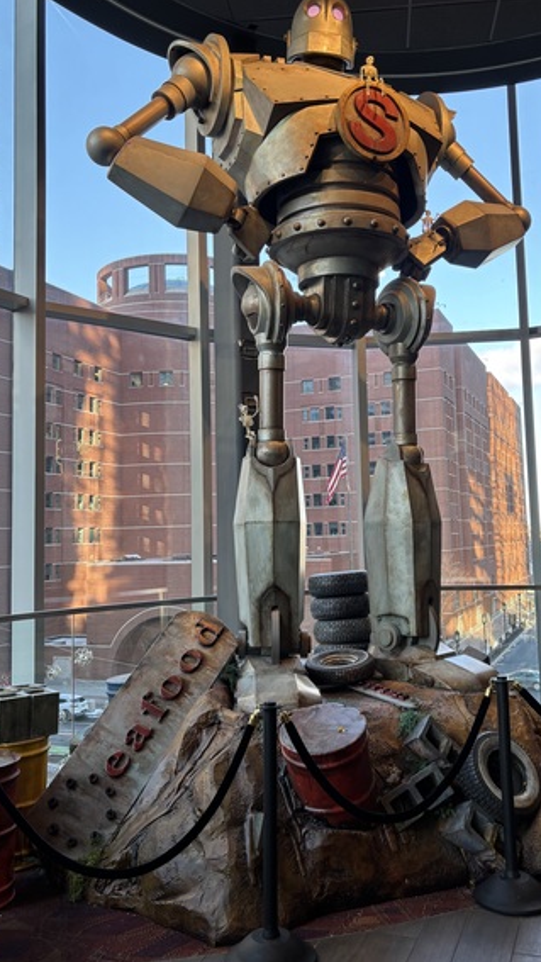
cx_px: 300
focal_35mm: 32
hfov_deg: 36.6
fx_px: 816
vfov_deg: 61.0
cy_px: 455
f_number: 1.6
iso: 50
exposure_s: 1/120
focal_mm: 5.96
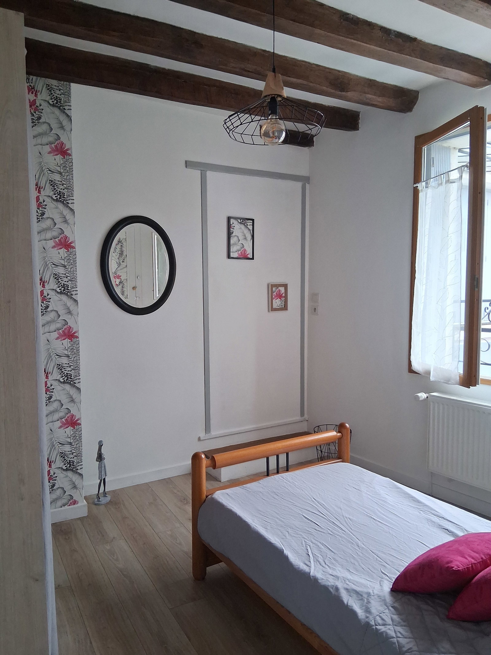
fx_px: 492
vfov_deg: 67.3
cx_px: 246
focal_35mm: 26
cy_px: 328
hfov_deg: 53.1
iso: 320
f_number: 1.8
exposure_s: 1/120
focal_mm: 3.98
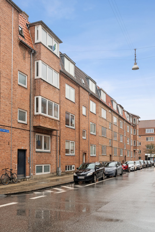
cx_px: 78
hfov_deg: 37.9
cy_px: 116
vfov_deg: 54.4
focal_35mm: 35
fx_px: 226
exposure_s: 1/320
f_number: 6.3
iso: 400
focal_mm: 35
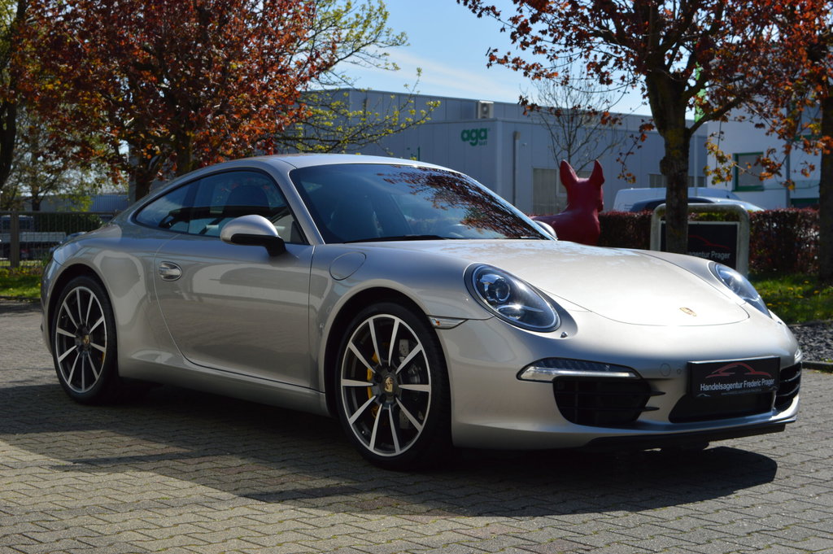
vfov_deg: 22.6
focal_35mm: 60
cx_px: 416
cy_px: 277
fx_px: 1387
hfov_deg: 33.4
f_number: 10
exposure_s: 1/400
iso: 100
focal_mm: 40
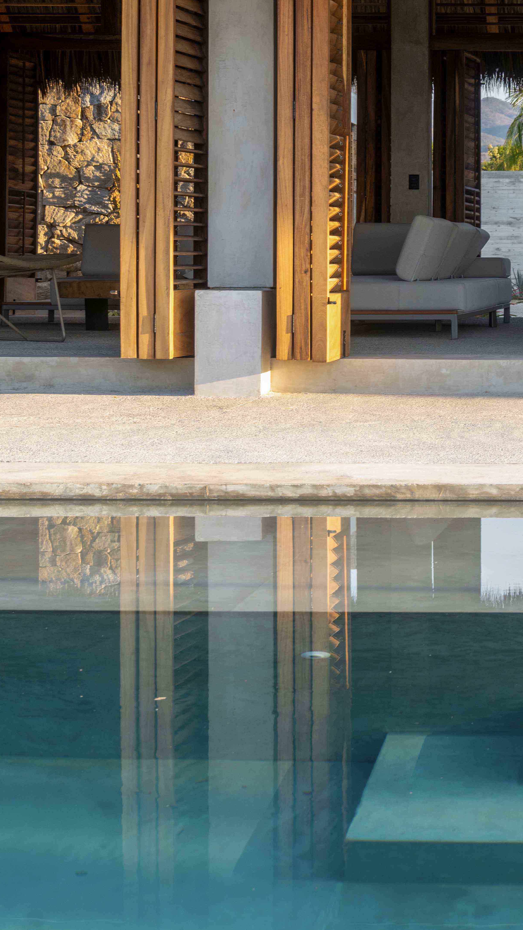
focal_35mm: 81
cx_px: 679
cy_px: 71
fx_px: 1997
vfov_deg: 25.3
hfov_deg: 14.3
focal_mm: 35
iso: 100
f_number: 9
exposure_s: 1/60
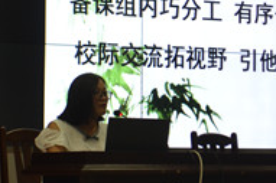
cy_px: 10
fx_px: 1662
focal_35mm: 217
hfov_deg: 9.5
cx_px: 143
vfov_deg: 6.3
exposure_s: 1/30
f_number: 5.3
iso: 400
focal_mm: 46
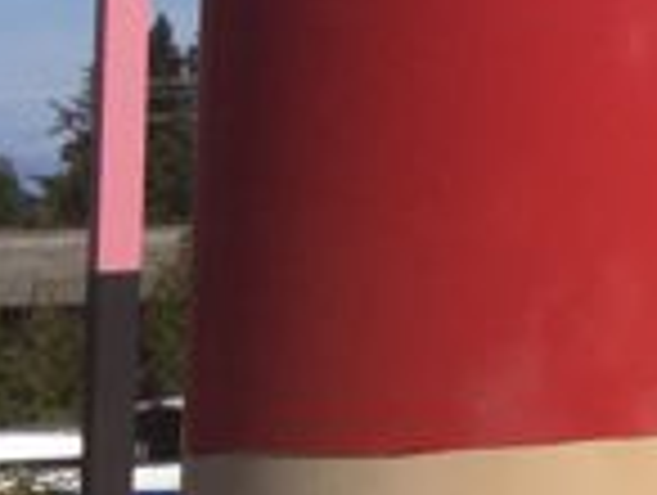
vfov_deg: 7.2
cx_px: 2070
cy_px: -328
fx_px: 3859
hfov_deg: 8.1
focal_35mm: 203
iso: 25
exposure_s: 1/3077
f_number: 2.2
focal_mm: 4.15
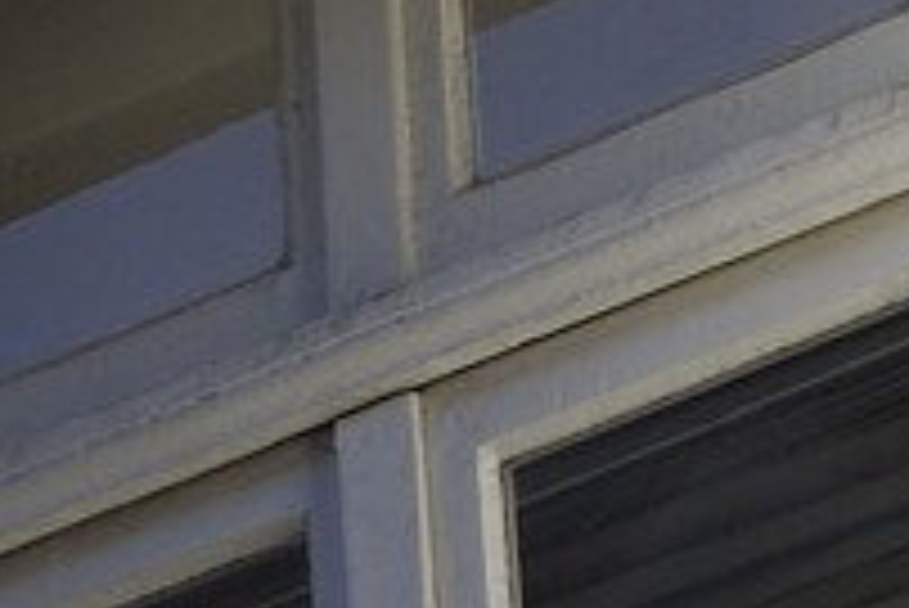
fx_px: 11598
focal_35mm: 459
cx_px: -2520
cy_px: 2144
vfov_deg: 2.9
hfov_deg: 4.2
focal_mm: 58
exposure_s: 1/160
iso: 200
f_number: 11
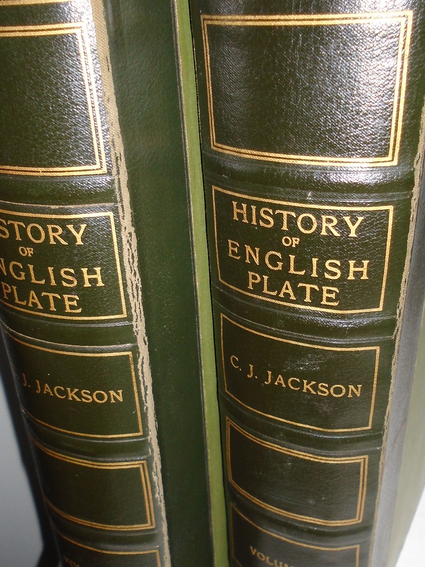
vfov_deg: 47.8
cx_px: 190
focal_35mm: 39
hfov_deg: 36.8
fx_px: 639
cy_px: 318
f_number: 8
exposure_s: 1/80
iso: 100
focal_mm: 4.6
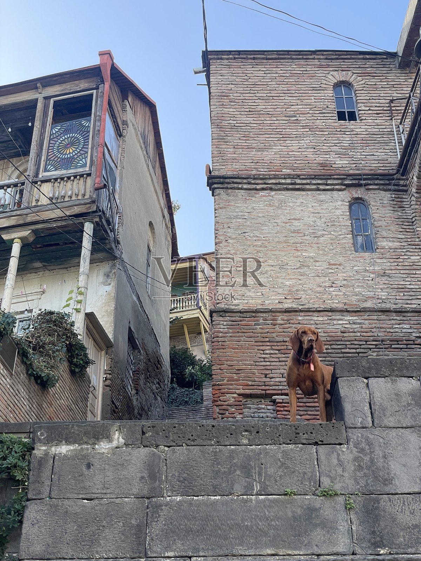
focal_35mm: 52
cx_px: 210
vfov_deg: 36.8
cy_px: 280
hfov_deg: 28.0
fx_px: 843
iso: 25
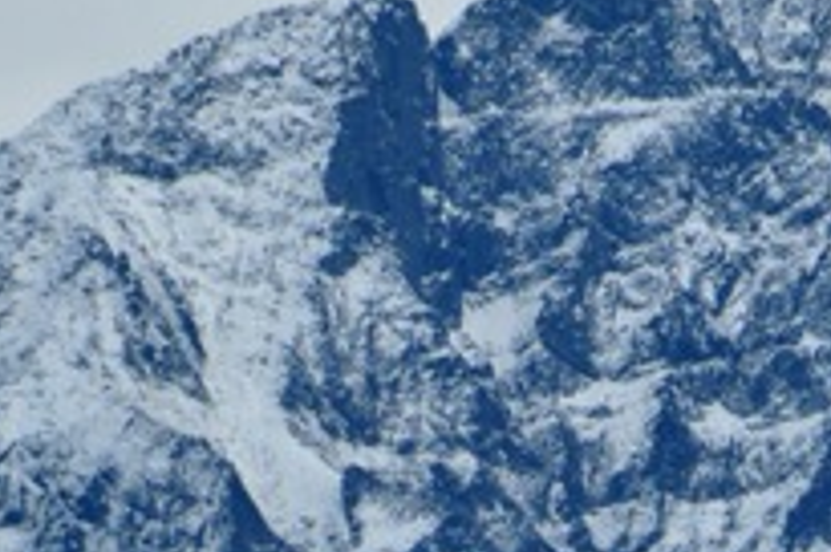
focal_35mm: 1335
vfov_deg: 1.0
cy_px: -63
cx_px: 592
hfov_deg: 1.5
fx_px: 30768
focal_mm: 240
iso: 200
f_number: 8
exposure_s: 1/1000
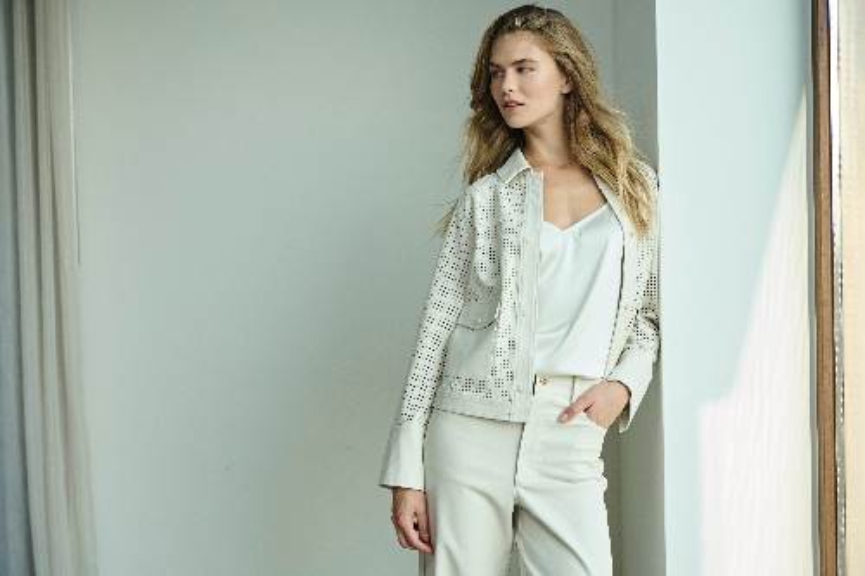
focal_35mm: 47
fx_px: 1129
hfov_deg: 41.9
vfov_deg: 28.6
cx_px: 432
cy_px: 288
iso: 200
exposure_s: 1/200
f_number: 4
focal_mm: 47
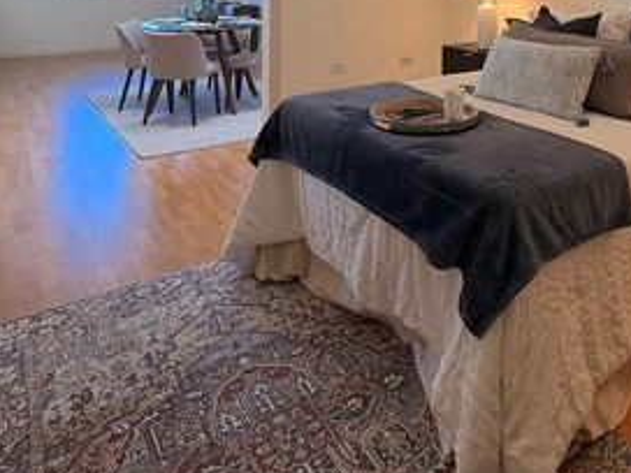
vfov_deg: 37.6
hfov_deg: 52.7
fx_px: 602
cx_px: 478
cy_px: -16
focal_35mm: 33
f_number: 2.2
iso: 160
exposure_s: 1/120
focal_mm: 2.22
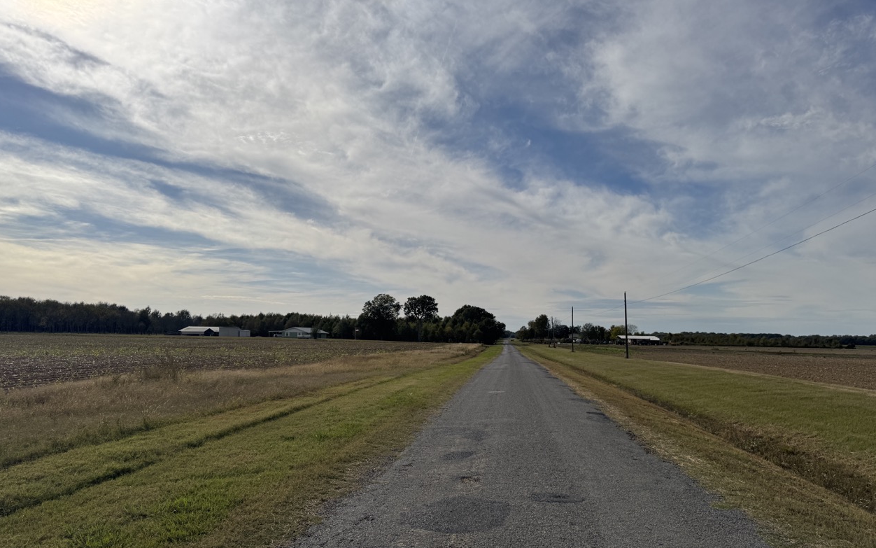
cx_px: 434
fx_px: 621
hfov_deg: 70.4
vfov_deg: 47.4
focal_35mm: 26
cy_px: 322
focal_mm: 6.76
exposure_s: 1/12346
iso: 64
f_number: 1.78
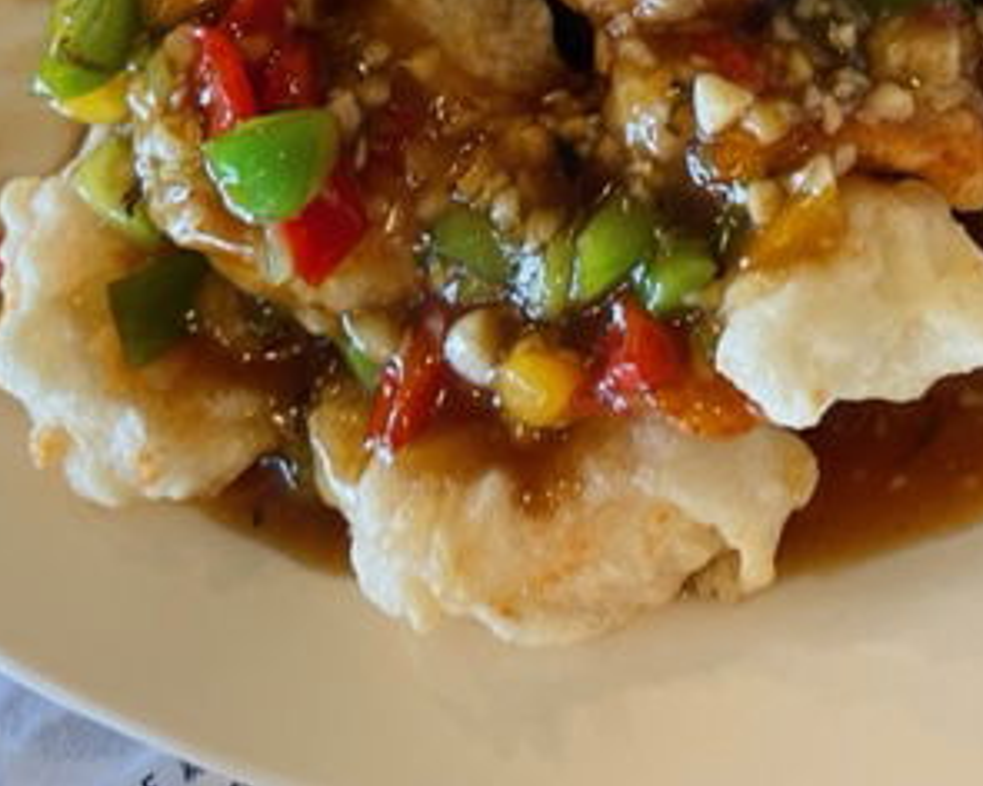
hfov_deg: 34.1
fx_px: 1600
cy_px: -10
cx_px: 573
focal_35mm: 55
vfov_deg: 26.1
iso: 125
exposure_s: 1/60
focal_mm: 5.1
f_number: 1.6
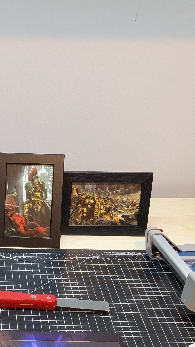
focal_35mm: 62
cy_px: 263
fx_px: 570
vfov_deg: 33.1
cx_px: -15
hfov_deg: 18.7
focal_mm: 4.38
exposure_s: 1/24
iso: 107
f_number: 1.73
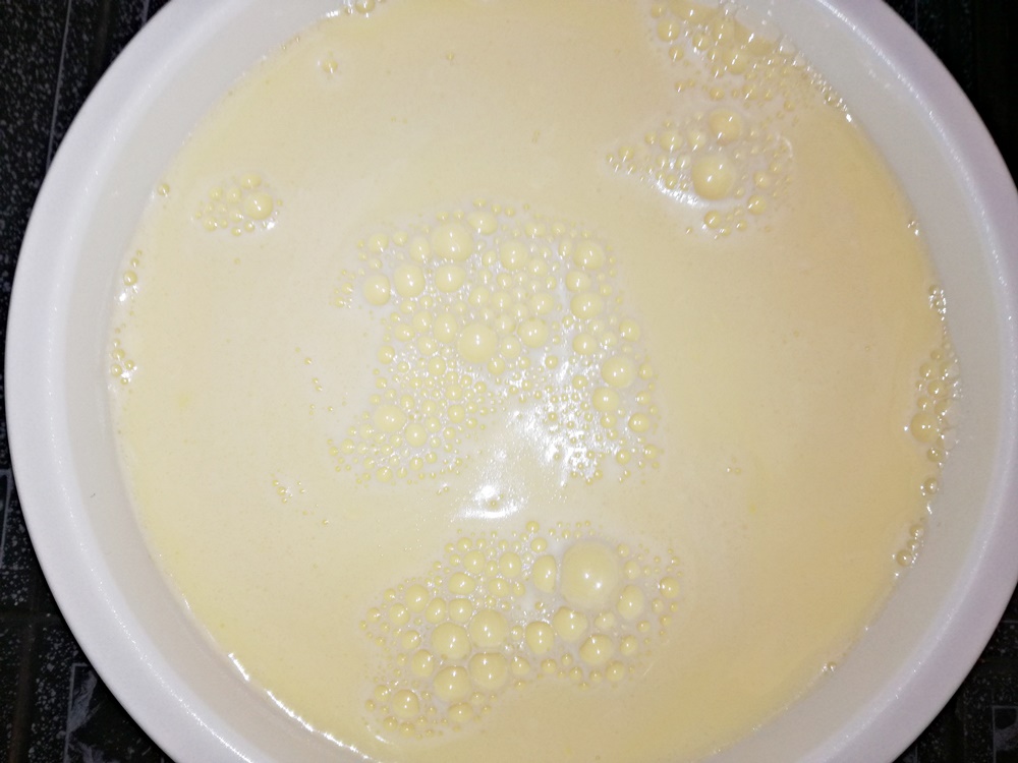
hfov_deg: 65.3
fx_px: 794
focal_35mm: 27
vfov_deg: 51.4
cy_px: 382
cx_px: 509
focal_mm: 3.79
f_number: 2
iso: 100
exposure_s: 1/33.3
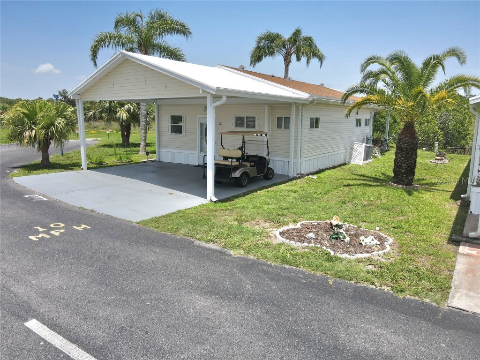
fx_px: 333
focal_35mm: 24
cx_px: 240
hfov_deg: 71.6
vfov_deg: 56.8
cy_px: 180
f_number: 2.8
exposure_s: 1/769
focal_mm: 4.5
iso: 100
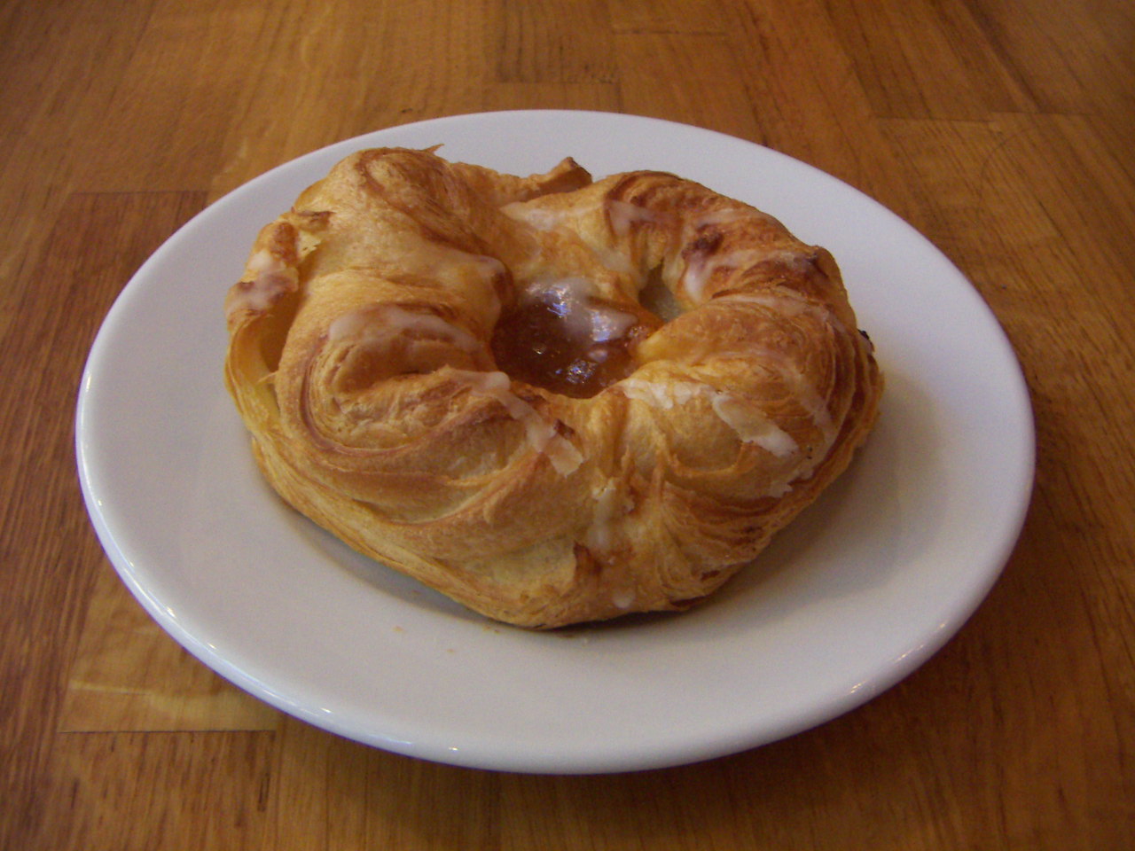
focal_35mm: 36
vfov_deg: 39.7
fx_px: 1180
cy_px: 426
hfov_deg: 51.4
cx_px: 568
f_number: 2.8
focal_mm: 4.7
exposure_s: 1/50
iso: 200
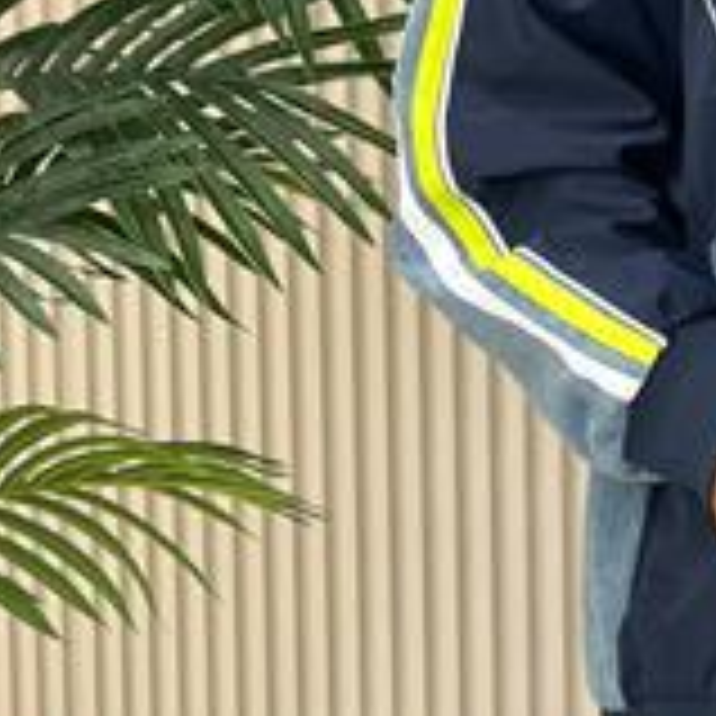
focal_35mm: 142
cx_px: 874
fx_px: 3323
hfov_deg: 12.0
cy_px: 34
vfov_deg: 12.2
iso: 80
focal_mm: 6.86
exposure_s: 1/100
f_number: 1.78
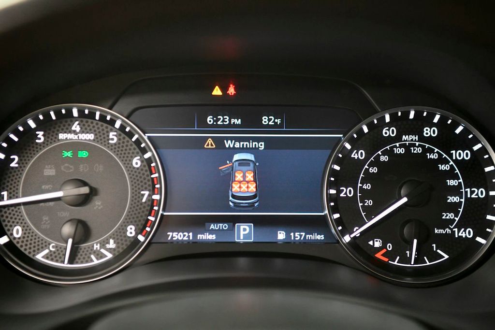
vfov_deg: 19.5
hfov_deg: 28.8
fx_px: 963
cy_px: 165
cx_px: 248
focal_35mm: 70
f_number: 3.5
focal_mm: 70
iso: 2500
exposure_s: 1/160
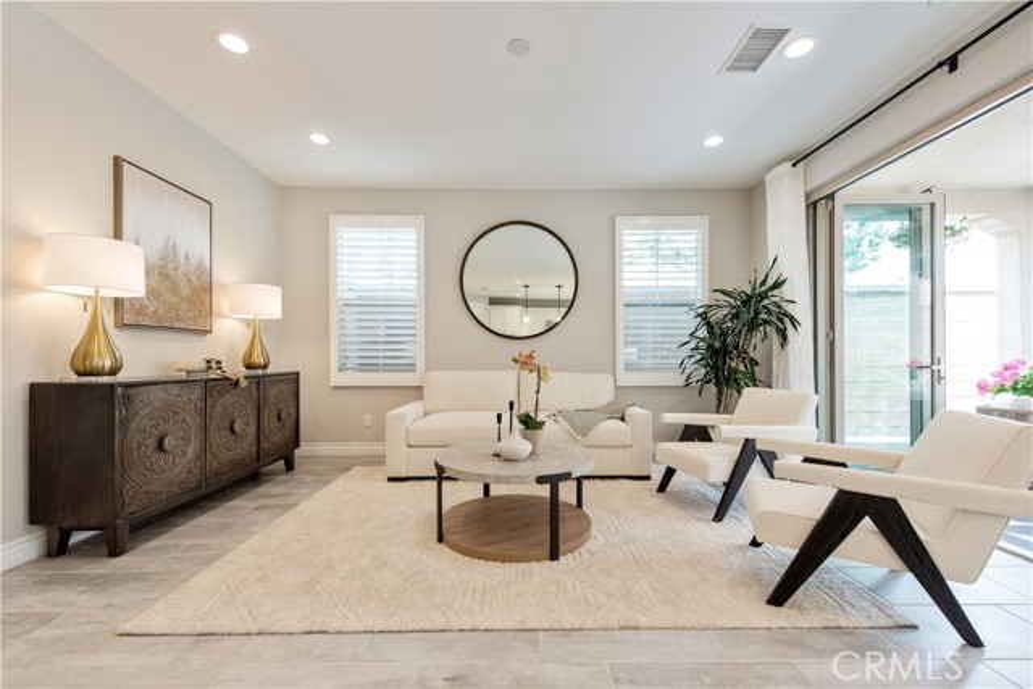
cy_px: 344
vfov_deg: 77.4
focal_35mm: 15
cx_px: 516
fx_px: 430
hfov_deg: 100.4
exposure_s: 1/125
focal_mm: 15
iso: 400
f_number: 5.6
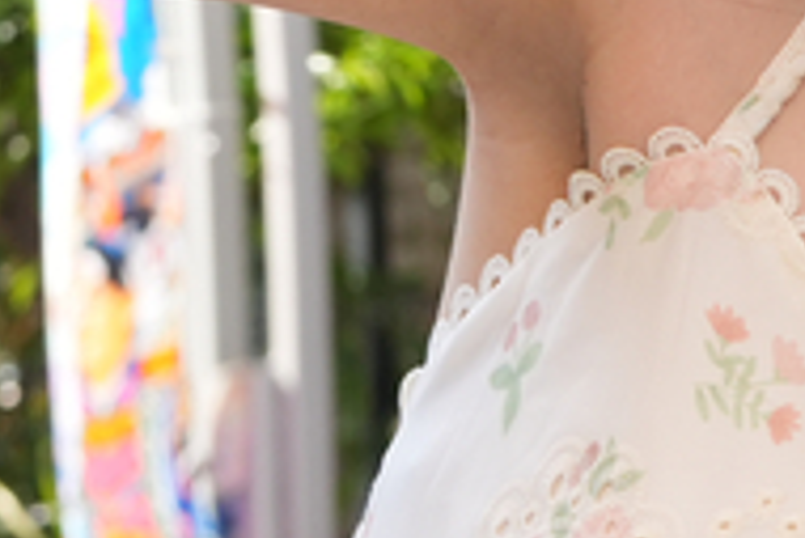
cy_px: -55
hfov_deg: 8.0
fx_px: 5594
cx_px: 1441
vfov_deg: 5.5
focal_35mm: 250
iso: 800
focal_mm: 44
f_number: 8
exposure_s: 1/320
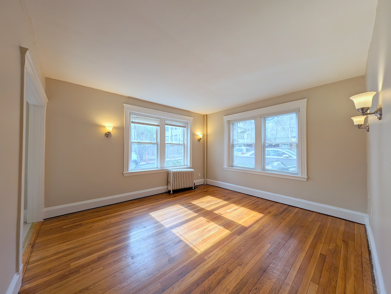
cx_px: 196
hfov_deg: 110.5
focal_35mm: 12
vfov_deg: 94.6
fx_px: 136
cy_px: 147
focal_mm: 2.23
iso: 41
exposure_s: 1/298
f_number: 1.95
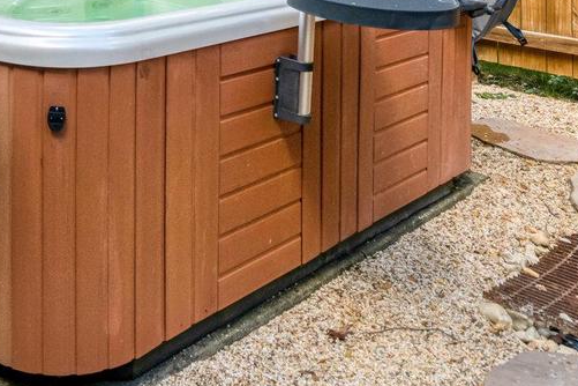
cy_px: -147
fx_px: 738
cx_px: 133
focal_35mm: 46
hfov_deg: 41.3
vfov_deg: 24.5
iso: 1250
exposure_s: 1/640
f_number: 8
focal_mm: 16
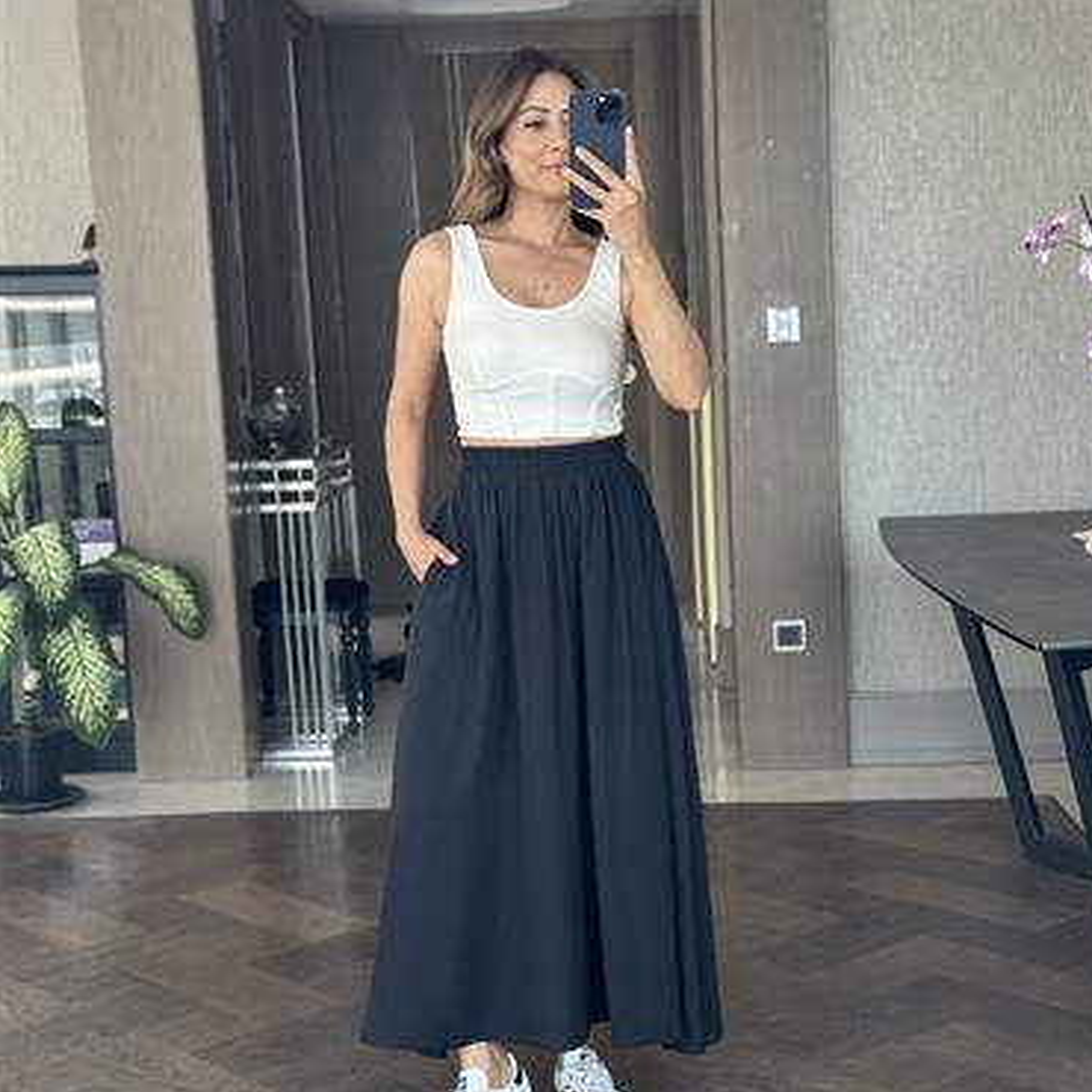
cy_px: 576
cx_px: 558
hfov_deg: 29.6
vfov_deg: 29.5
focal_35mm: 58
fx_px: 2070
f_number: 1.78
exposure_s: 1/84
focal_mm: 6.86
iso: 125
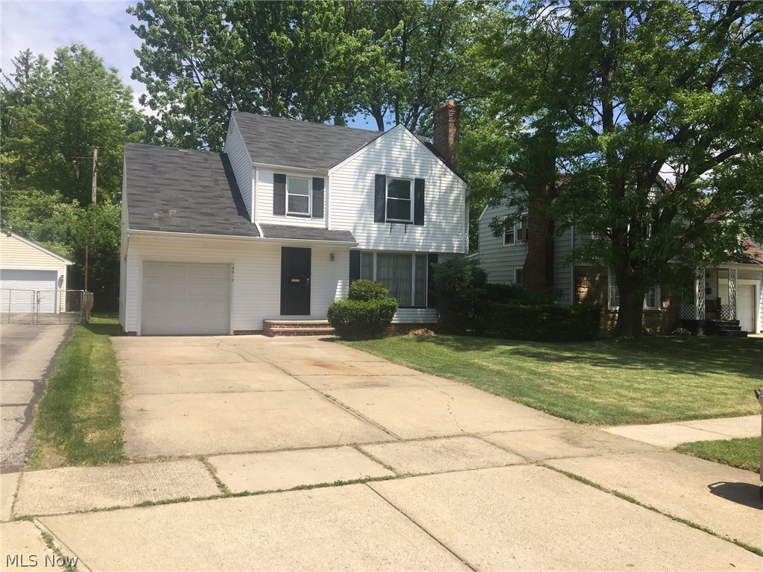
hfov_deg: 61.7
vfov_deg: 48.2
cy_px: 286
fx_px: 639
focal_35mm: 29
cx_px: 382
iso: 25
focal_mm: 4.15
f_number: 2.2
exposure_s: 1/1399
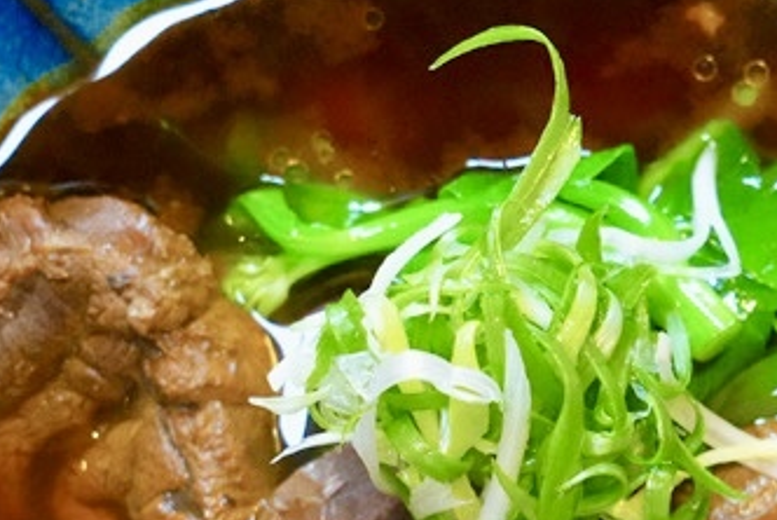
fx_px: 3262
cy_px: 563
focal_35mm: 151
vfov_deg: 9.0
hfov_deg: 13.4
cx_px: 761
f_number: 6.3
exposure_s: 1/125
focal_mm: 49
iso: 6400
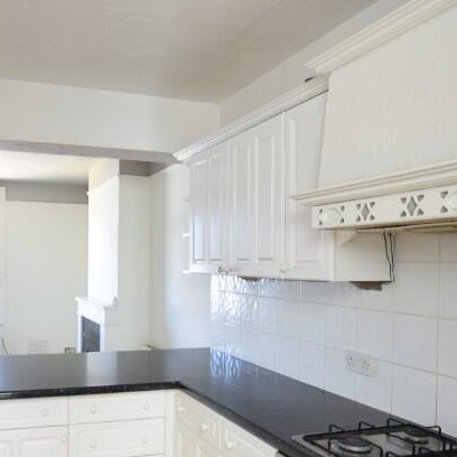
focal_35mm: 32
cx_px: 128
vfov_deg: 50.9
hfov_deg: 49.5
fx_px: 478
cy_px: 266
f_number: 3.5
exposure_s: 1/6
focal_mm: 10
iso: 100
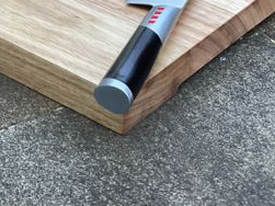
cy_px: -30
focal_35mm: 153
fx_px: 1215
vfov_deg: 9.6
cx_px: 38
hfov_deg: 12.8
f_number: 2.2
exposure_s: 1/121
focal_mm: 7.5
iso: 200
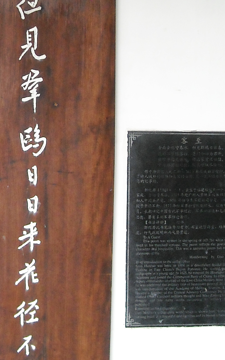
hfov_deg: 14.8
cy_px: 124
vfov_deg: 24.3
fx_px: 834
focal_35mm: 85
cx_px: -45
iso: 175
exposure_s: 1/60
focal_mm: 5.7
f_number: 2.8
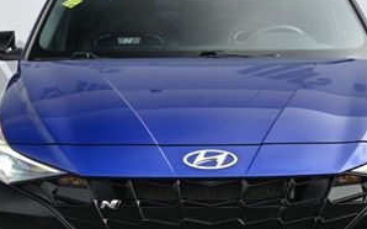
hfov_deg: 15.1
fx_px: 1380
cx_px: 208
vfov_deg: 9.5
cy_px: 116
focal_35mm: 138
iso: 250
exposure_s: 1/250
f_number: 5.6
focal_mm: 42
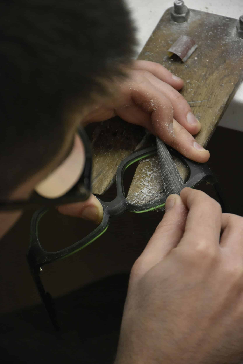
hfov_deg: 6.5
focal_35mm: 210
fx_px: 2126
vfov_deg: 9.8
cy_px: 182
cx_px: 122
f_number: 5.6
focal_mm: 140
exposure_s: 1/250
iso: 2500
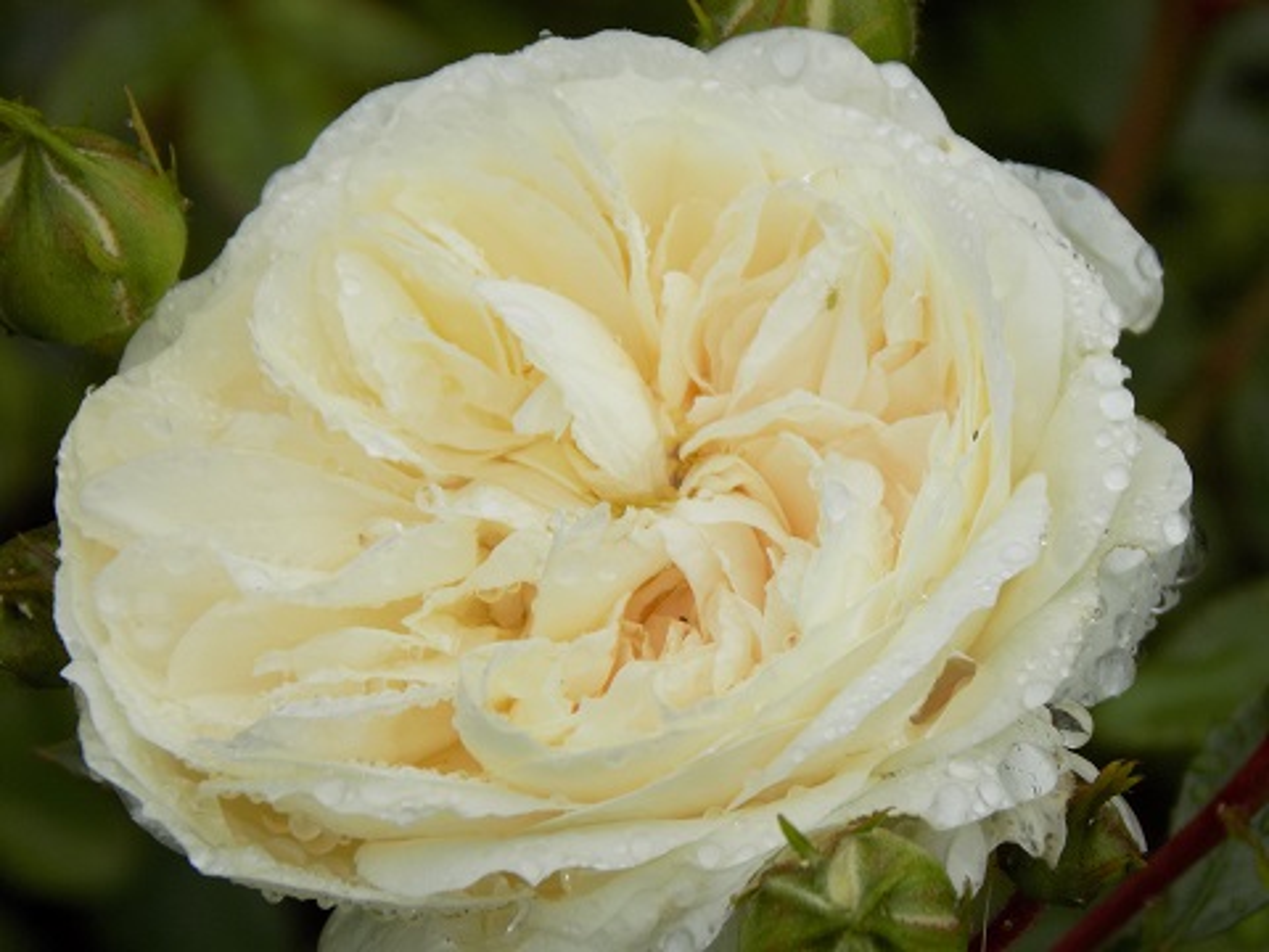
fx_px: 14737
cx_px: 634
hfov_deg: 4.9
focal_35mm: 402
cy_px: 476
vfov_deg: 3.7
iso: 80
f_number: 5.9
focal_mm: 71.5
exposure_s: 1/125
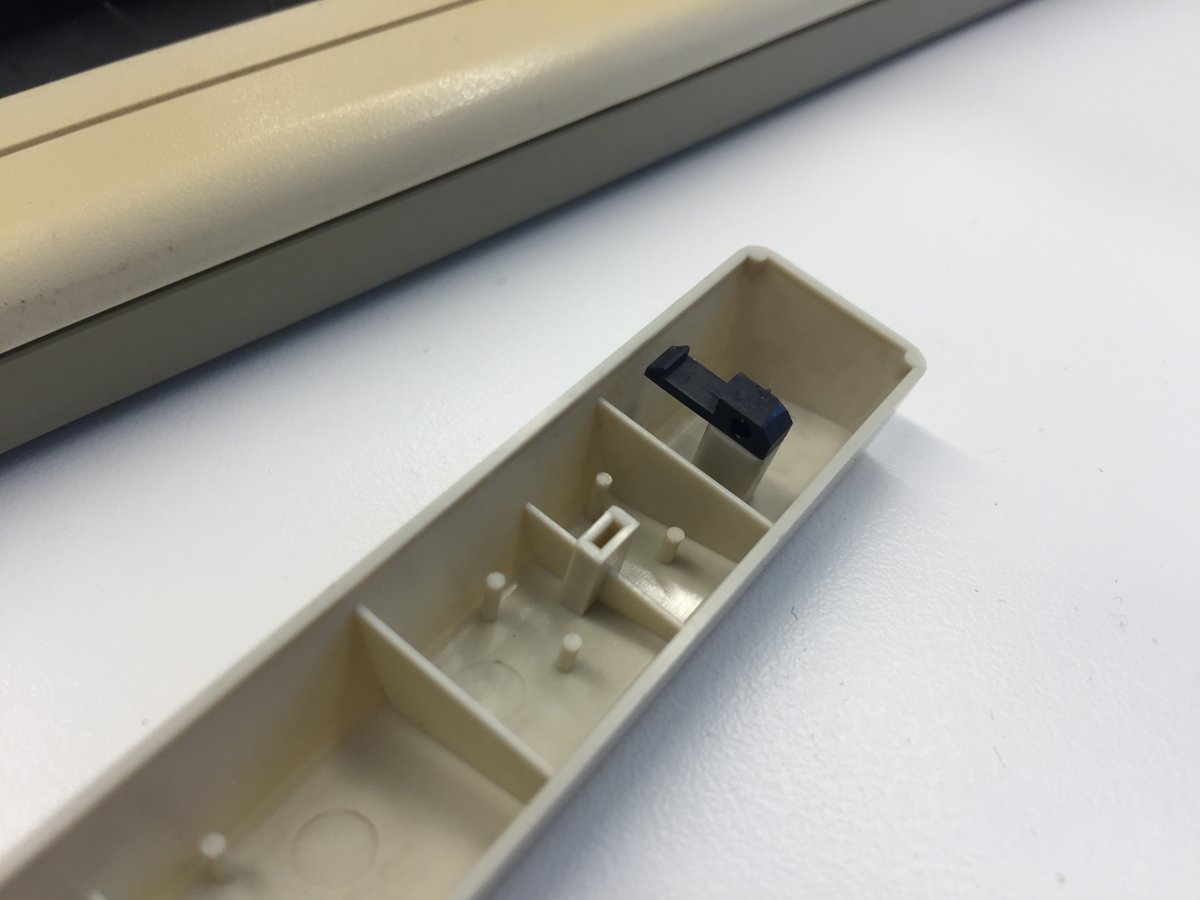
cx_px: 600
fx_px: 1005
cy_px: 450
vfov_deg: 48.2
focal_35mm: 29
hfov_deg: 61.7
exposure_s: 1/50
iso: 32
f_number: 2.2
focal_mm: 4.15
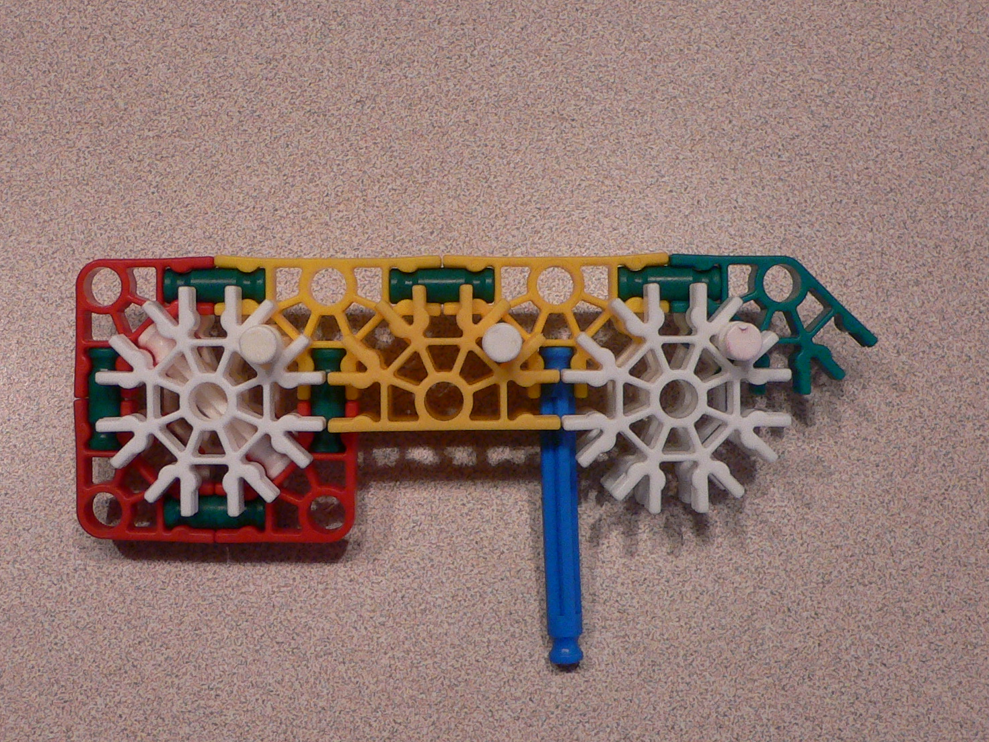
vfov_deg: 30.3
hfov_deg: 39.6
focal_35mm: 48
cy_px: 353
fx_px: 1372
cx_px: 440
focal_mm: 4.6
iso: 200
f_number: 2.8
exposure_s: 1/50
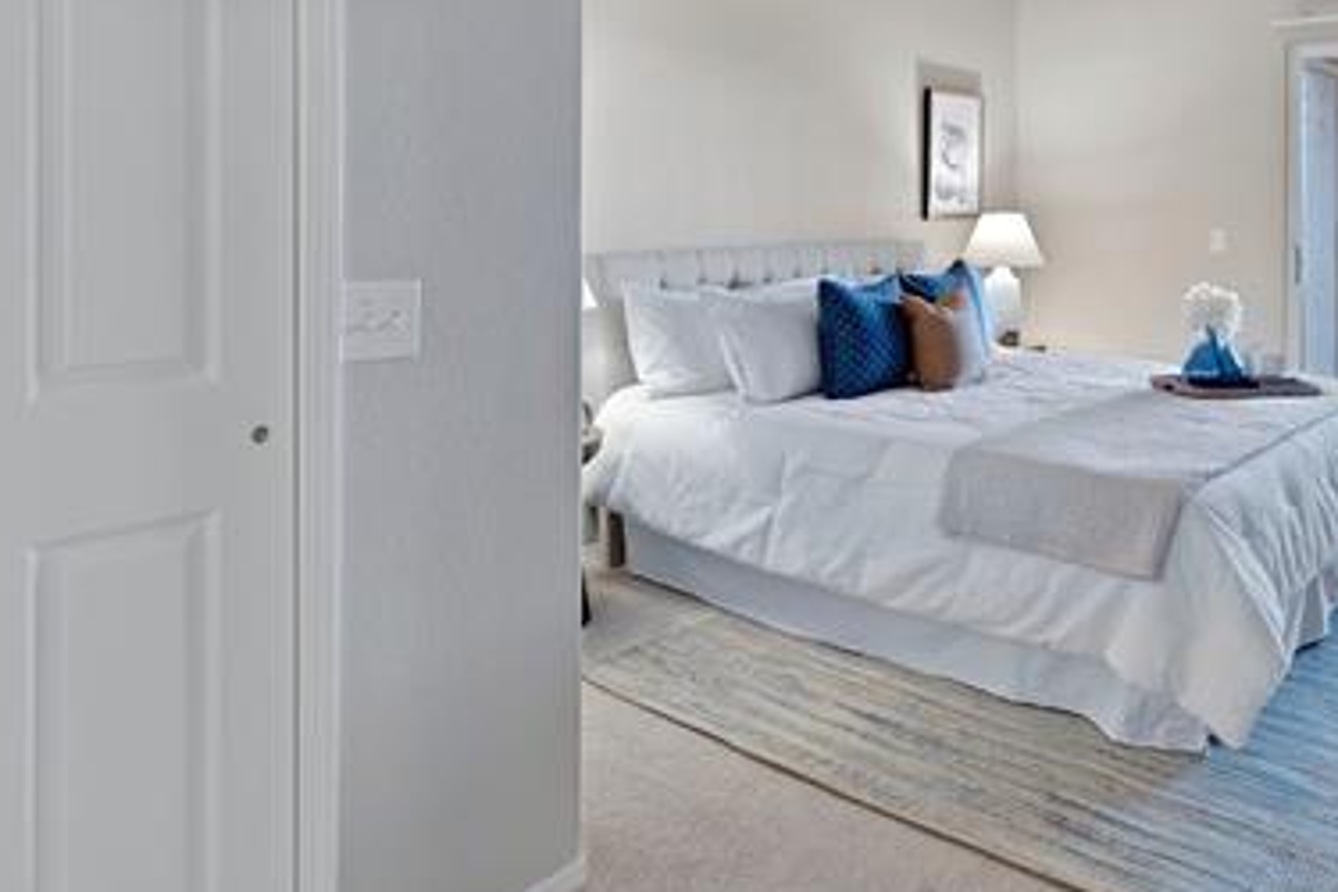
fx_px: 1078
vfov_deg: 43.4
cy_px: 211
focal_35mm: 29
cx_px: 867
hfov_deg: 62.4
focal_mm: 17
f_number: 8
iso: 400
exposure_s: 1/1.25
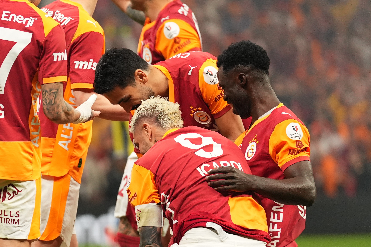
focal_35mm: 490
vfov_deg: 2.8
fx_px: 5050
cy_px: 168
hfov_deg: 4.2
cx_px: 42
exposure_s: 1/1600
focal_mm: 200
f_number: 2.8
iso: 2000
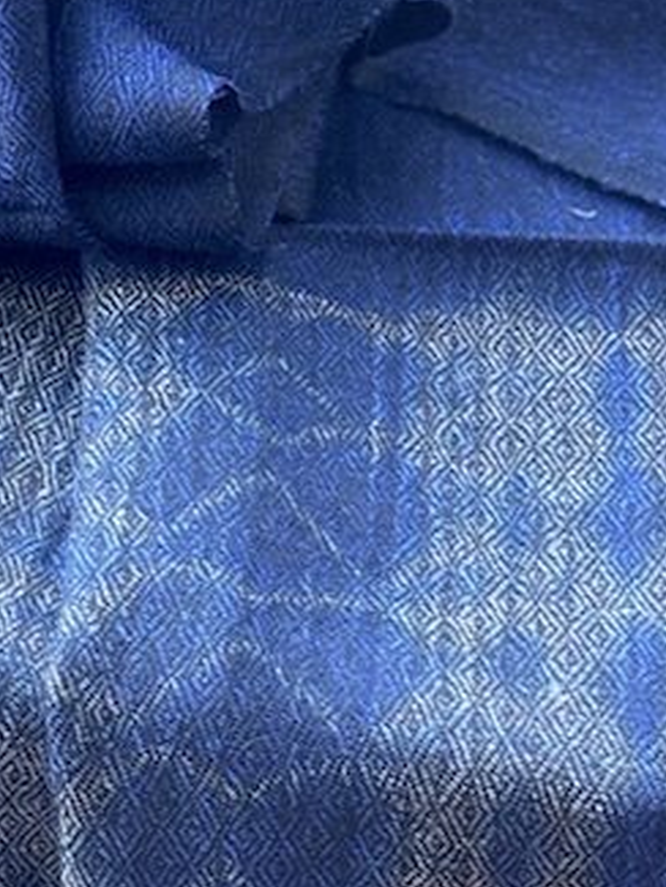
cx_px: -56
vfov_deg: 13.4
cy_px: 598
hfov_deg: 10.0
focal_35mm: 147
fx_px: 3769
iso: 125
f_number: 1.78
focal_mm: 6.76
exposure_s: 1/60
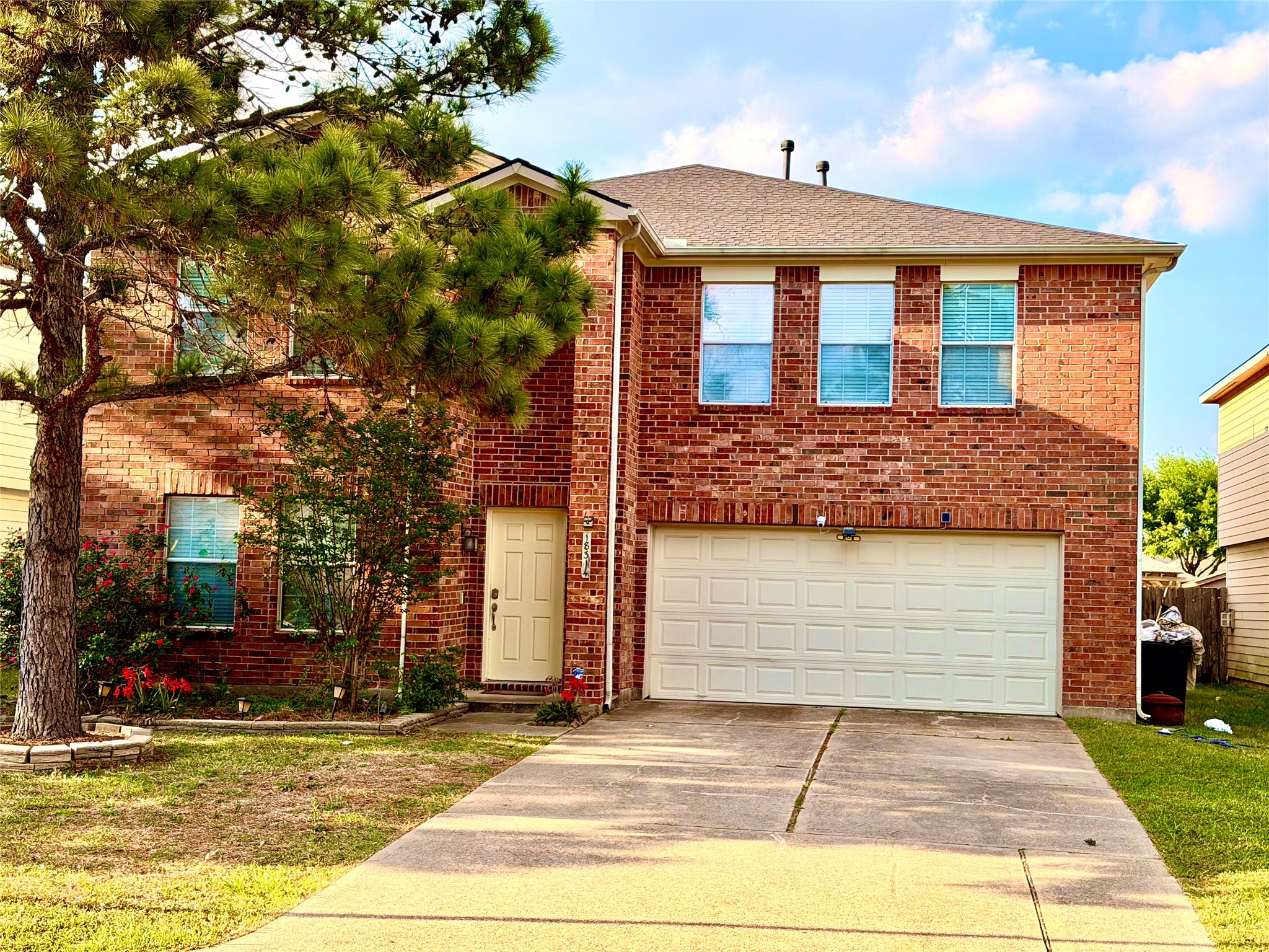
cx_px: 634
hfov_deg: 39.7
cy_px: 476
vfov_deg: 30.3
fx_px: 1760
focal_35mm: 48
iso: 100
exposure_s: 1/1513
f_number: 1.78
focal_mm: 6.76
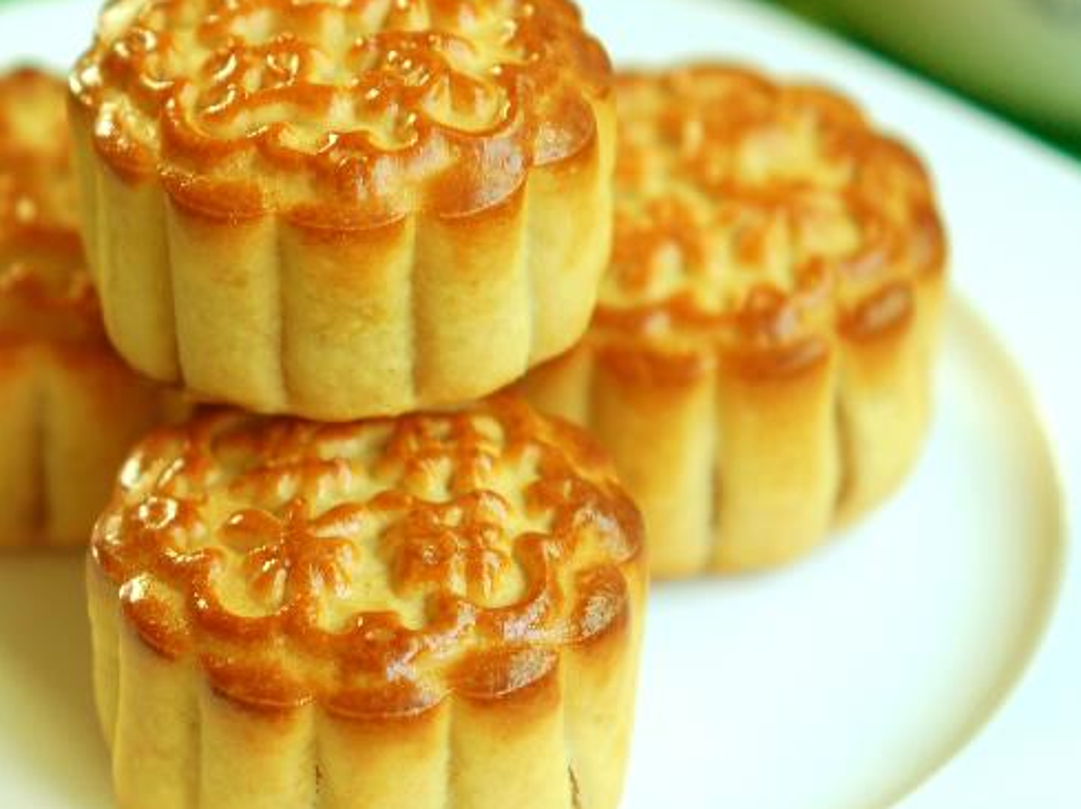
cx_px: 210
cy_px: 379
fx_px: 4712
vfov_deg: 9.8
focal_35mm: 151
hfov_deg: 13.0
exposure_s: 1/30
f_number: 2.8
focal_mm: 50
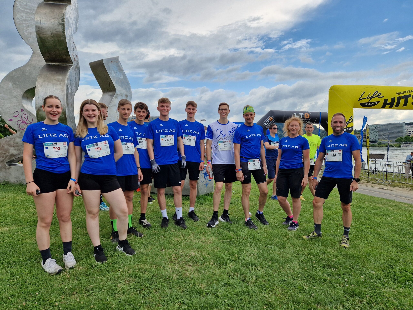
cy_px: 155
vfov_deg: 58.9
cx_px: 206
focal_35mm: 23
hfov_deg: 73.9
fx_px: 274
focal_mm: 5.4
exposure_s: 1/1164
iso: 50
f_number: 1.8
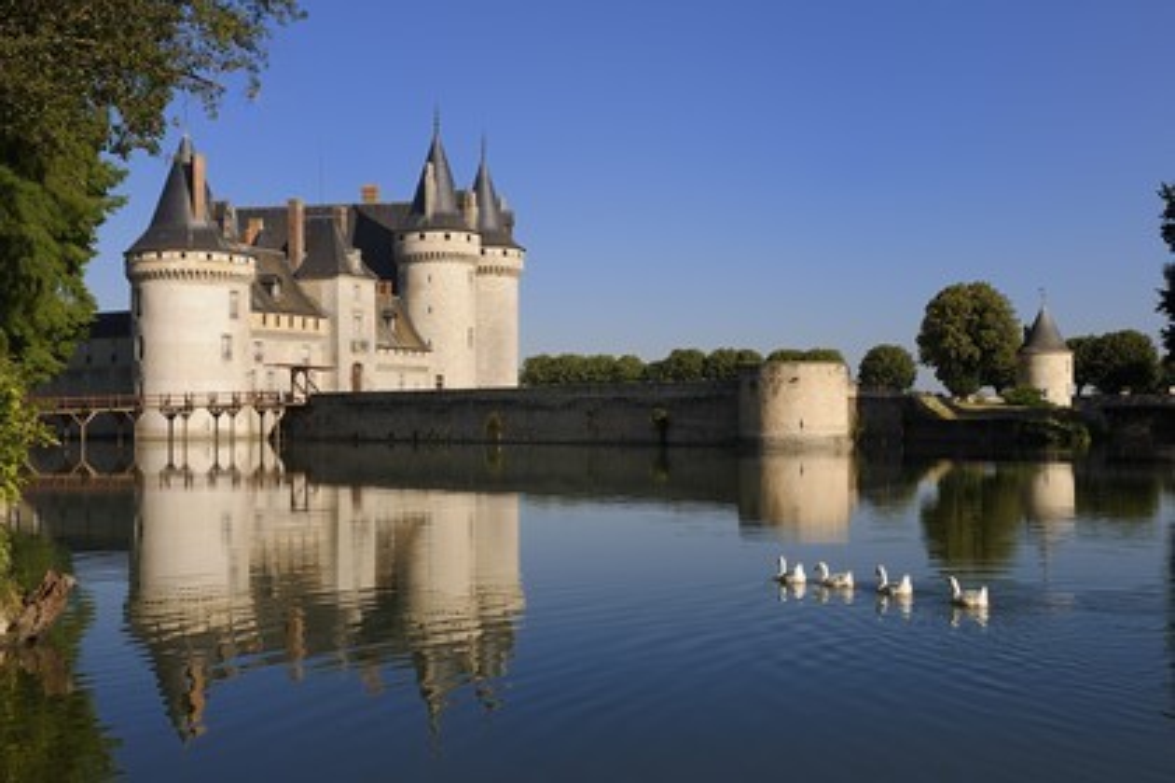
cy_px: 392
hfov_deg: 41.1
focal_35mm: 48
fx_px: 1567
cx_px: 588
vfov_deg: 28.1
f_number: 14
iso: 200
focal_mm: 48
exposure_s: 1/160
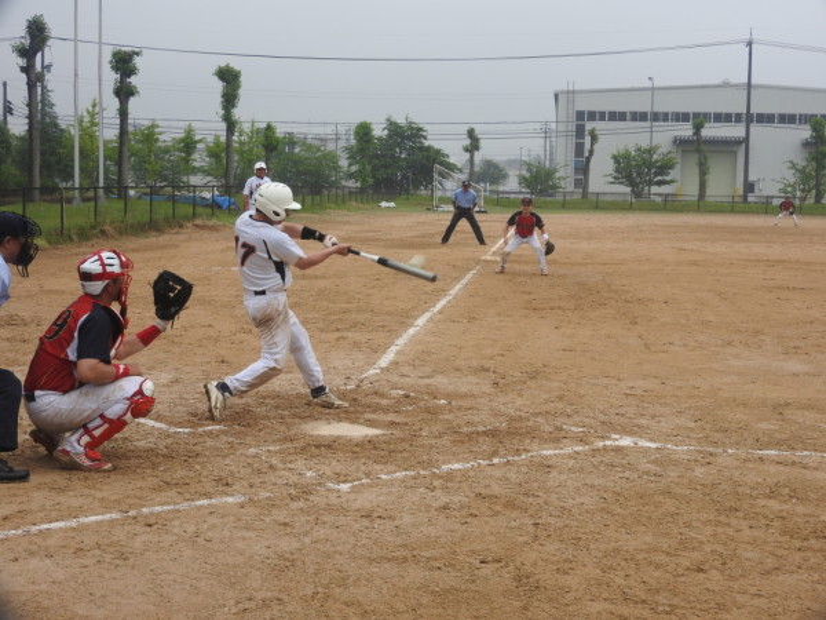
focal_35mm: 60
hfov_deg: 32.2
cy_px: 310
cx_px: 413
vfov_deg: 24.4
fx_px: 1432
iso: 100
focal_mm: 10.7
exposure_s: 1/250
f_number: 4.2
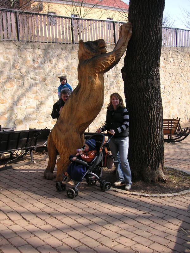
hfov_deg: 38.7
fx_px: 271
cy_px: 126
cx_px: 95
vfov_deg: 50.1
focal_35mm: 37
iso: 50
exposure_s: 1/500
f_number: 2.8
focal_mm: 6.1
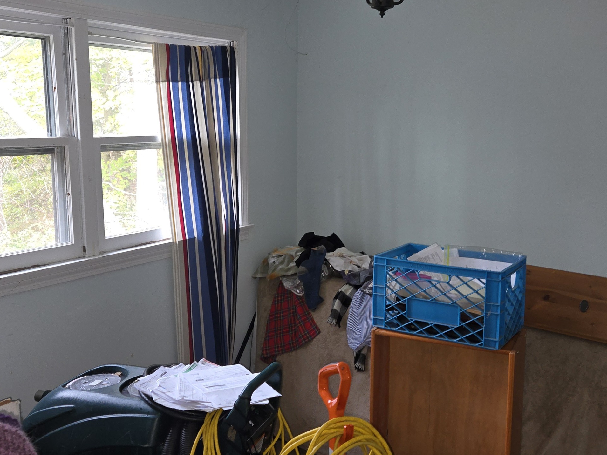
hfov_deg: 50.1
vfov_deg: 38.7
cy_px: 230
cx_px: 299
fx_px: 649
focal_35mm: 37
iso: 100
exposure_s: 1/24
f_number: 1.8
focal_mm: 5.4
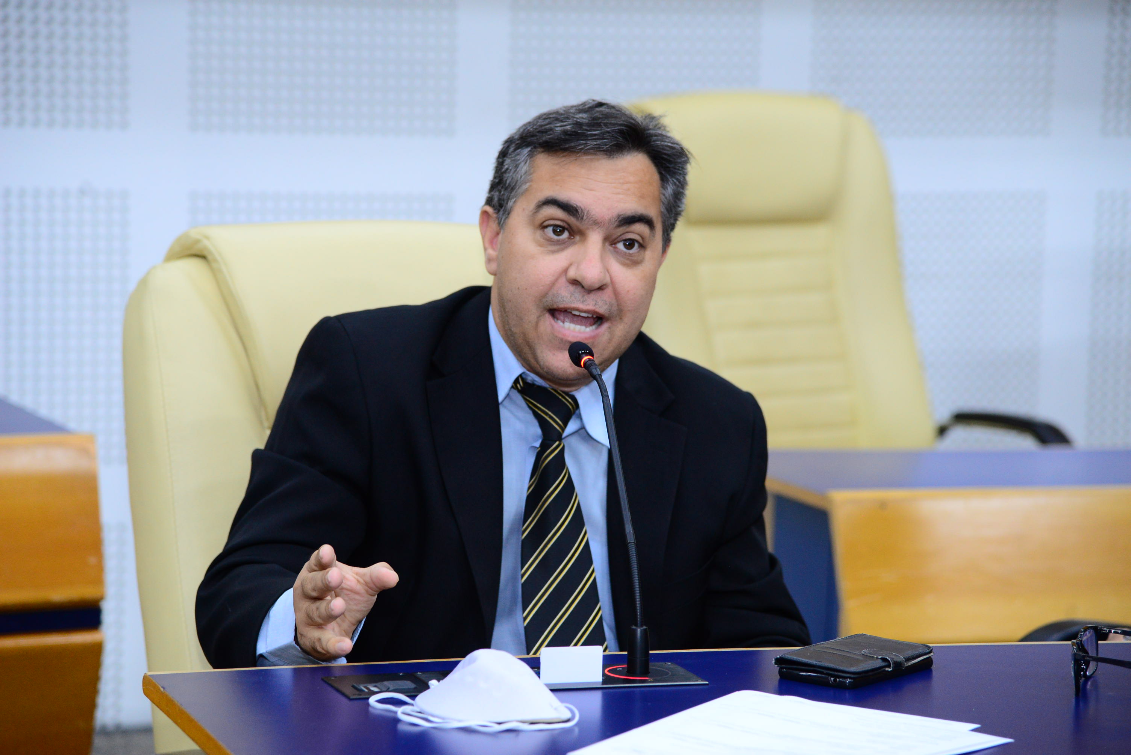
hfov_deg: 17.1
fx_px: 3771
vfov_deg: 11.4
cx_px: 566
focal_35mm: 120
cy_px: 378
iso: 2000
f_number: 4.5
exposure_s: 1/80
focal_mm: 120
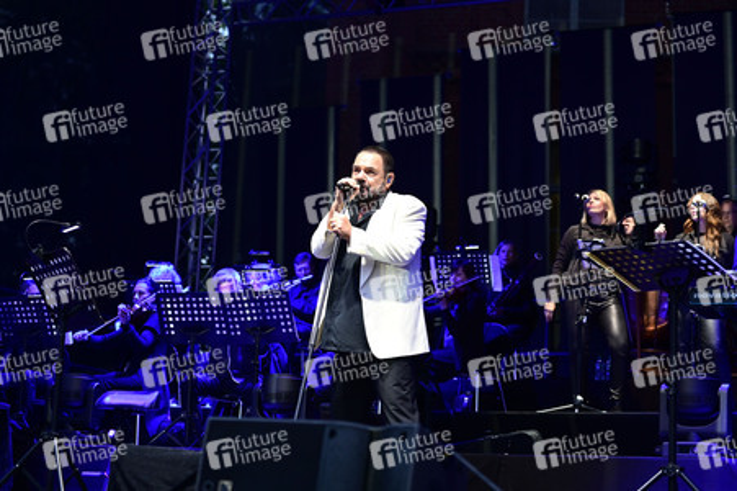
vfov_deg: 19.4
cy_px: 246
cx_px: 368
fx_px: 1432
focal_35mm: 70
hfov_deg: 28.9
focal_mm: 70
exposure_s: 1/100
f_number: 3.5
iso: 2000
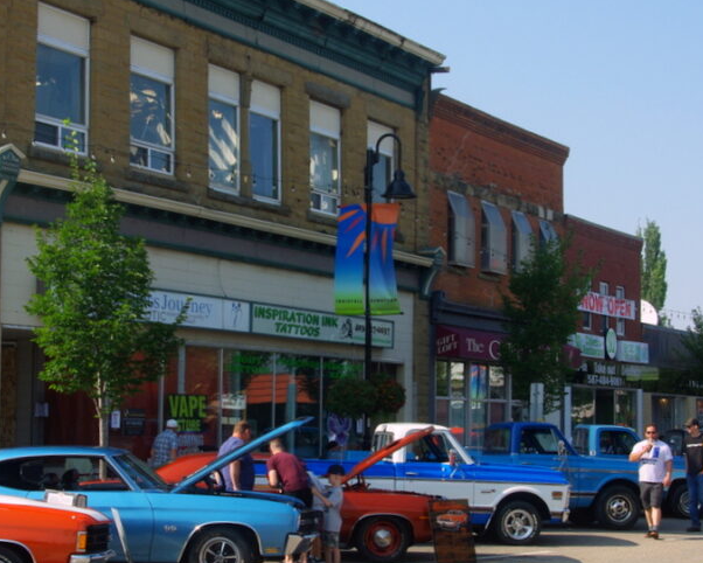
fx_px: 1353
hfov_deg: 29.1
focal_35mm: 65
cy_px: 313
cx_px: 295
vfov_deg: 23.5
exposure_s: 1/180
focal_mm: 26
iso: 100
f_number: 8
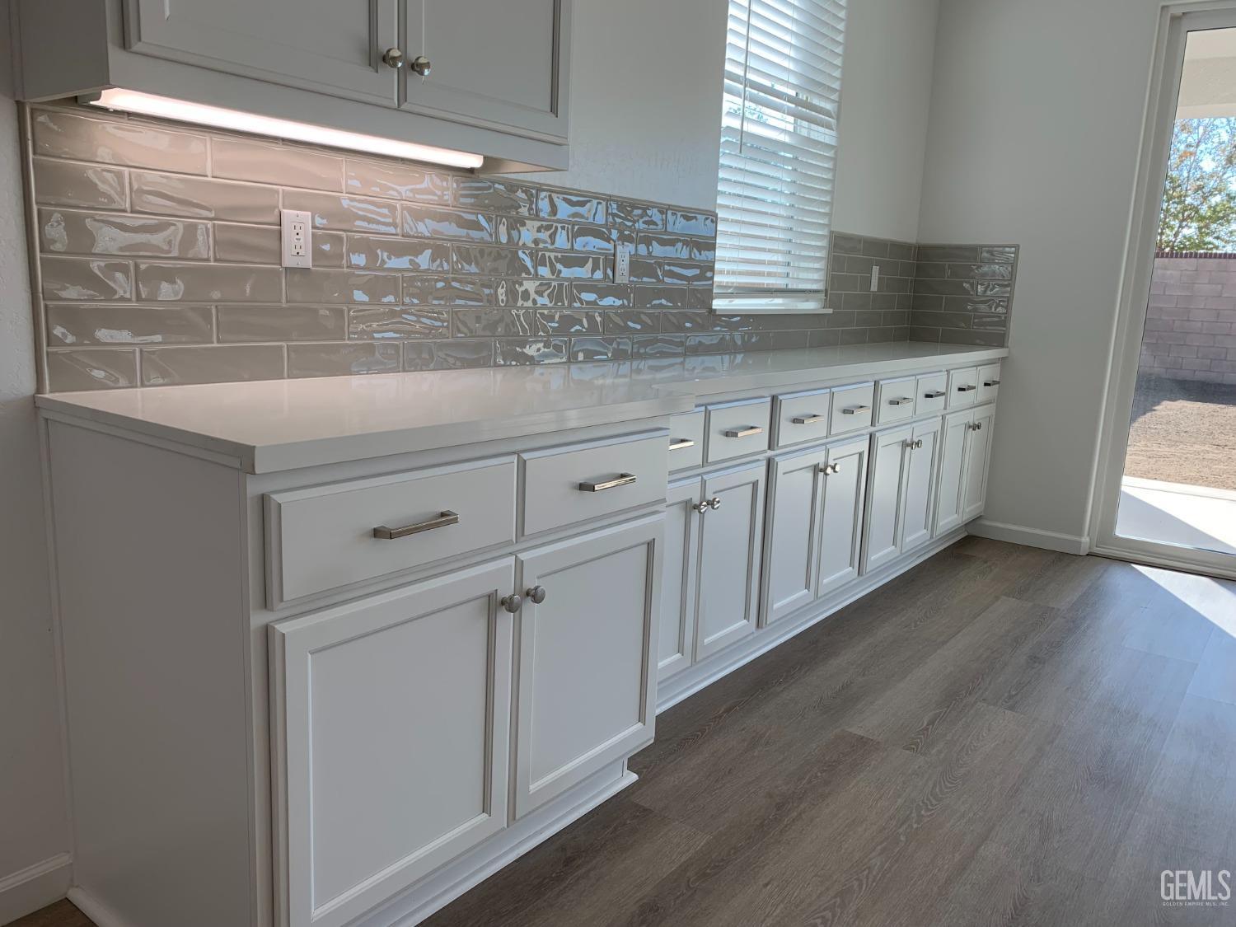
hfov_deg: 67.3
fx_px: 928
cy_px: 464
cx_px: 618
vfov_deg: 53.1
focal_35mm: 26
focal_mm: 4.25
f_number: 1.8
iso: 25
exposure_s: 1/162
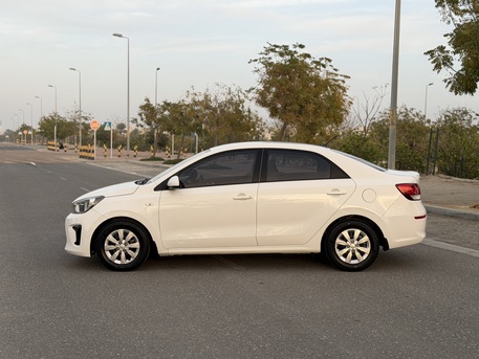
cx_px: 240
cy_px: 180
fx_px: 664
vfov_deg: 30.3
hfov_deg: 39.6
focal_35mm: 48
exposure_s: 1/499
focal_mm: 6.76
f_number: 1.78
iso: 64
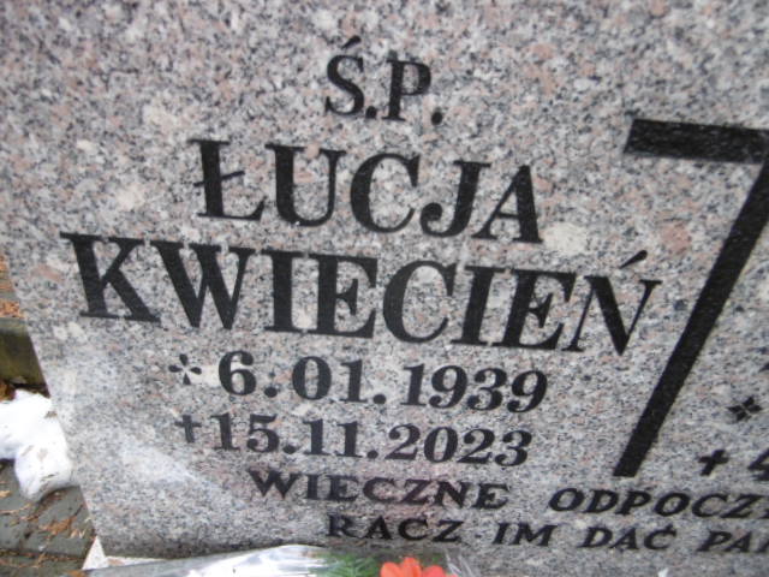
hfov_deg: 71.6
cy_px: 288
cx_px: 384
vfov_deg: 56.8
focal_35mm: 24
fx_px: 533
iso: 100
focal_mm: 4.3
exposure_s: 1/60
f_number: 3.1
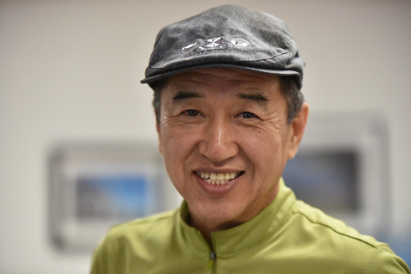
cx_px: 206
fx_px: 1599
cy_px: 137
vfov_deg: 9.8
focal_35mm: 140
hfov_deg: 14.6
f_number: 2.8
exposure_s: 1/1000
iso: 12800
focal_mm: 140
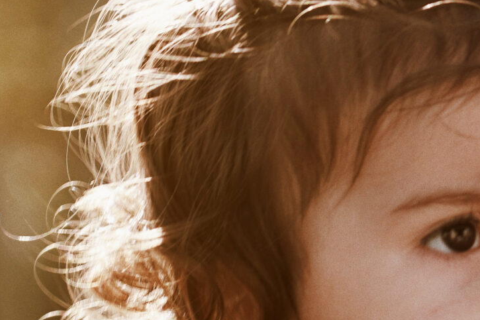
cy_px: 288
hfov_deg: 5.6
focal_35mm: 371
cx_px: 327
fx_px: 4945
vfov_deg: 3.7
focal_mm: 105
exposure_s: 1/250
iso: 100
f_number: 4.5
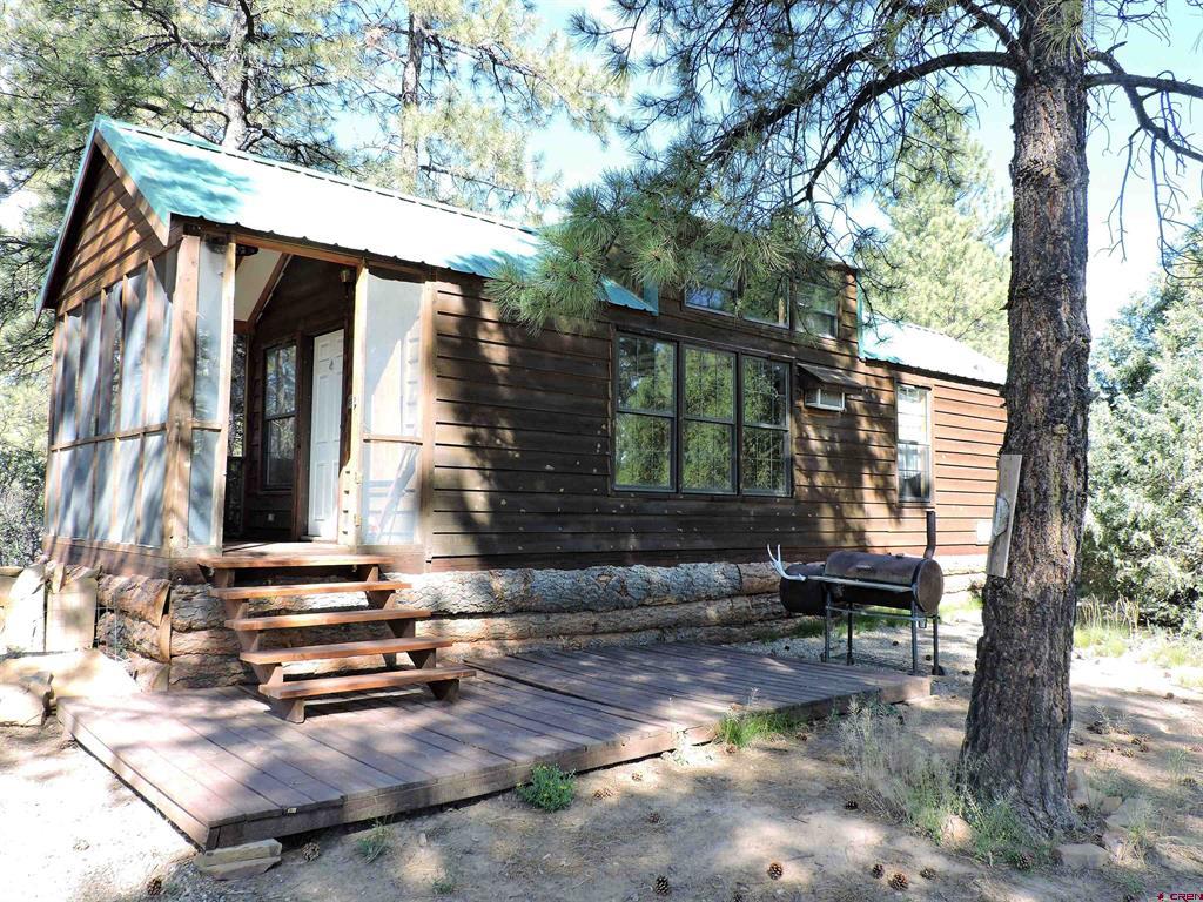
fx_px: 973
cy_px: 451
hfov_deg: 63.4
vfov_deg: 49.7
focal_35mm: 28
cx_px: 602
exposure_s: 1/160
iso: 100
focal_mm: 5
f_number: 3.1
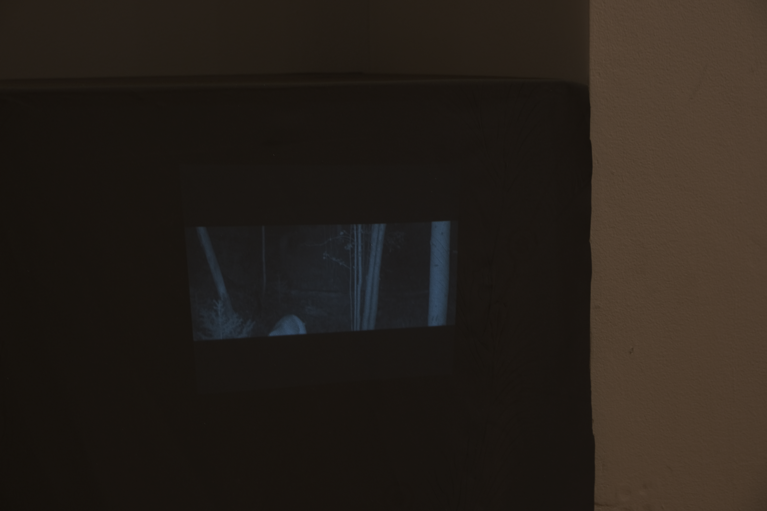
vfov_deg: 16.5
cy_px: 256
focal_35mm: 83
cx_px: 384
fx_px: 1768
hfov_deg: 24.5
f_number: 8
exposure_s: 1/8
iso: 160
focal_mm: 55
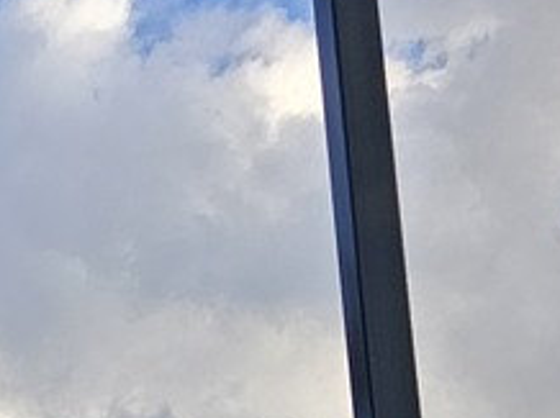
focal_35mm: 152
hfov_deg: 10.7
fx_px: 2456
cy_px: 1223
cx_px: -866
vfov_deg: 8.3
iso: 10
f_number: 1.7
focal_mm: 6.3
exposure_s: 1/120
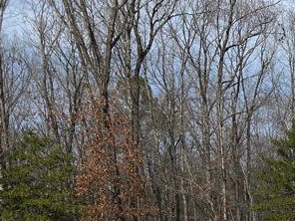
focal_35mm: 90
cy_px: 376
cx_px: 496
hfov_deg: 18.2
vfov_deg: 14.7
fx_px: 767
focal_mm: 5.7
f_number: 1.5
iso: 50
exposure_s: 1/10309
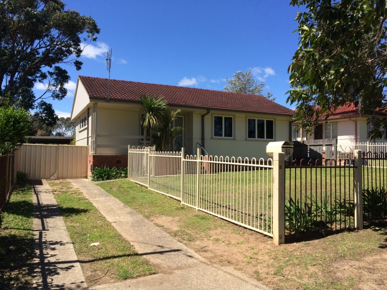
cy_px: 145
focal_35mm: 29
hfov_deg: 61.7
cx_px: 194
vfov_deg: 48.2
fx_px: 324
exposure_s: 1/1953
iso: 32
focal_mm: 4.15
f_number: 2.2
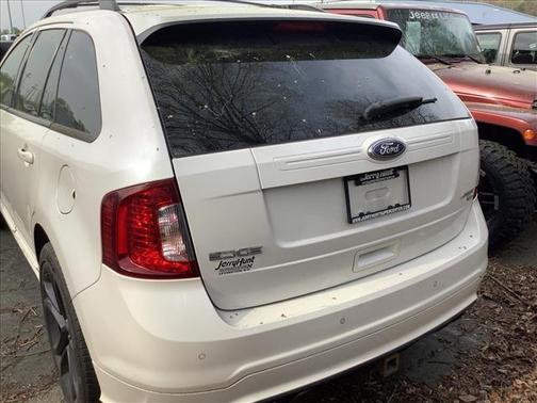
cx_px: 268
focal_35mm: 31
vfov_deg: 45.4
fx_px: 481
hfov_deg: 58.4
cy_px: 202
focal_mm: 3.3
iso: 25
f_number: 2.4
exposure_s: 1/543
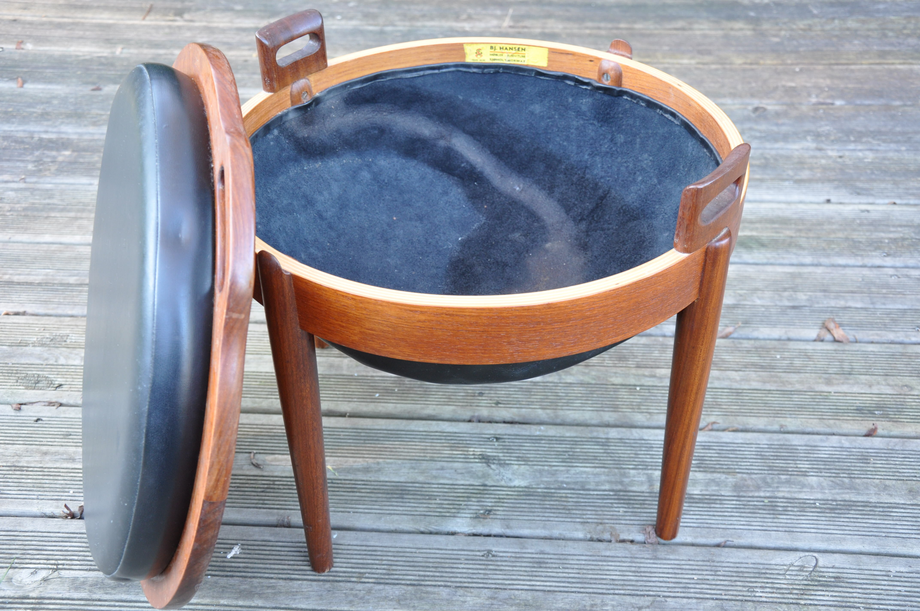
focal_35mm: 39
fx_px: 995
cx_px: 460
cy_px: 306
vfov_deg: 34.1
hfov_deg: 49.6
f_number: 5.6
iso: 500
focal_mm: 26
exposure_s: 1/30
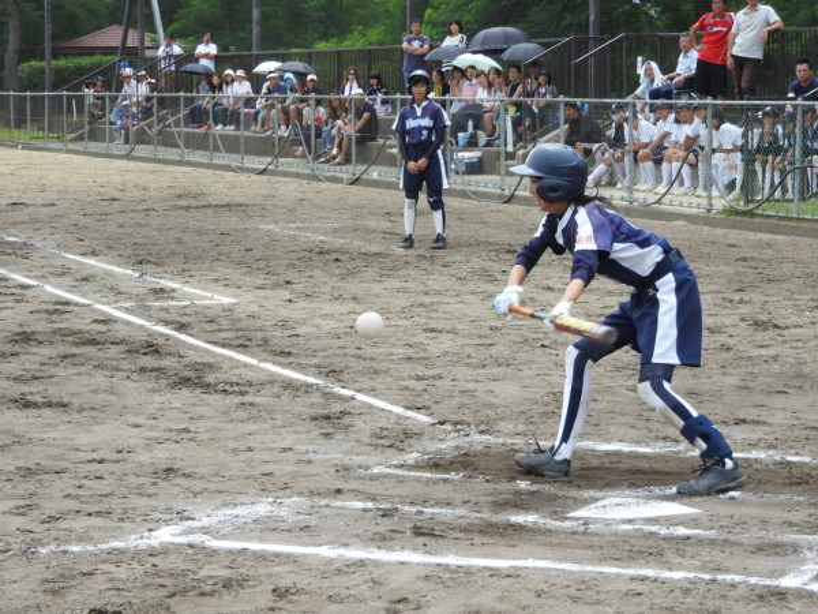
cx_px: 409
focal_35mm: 115
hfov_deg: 17.1
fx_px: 2718
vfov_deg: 12.9
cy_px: 307
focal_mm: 20.6
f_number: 5
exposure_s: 1/400
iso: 100
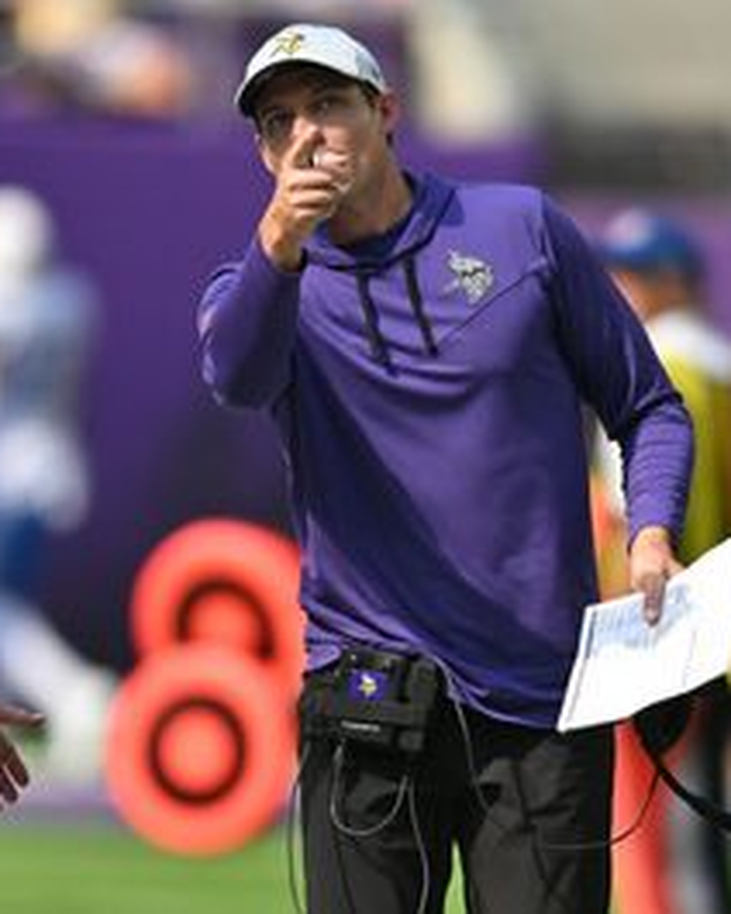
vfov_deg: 3.4
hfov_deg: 2.7
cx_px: 162
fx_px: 15334
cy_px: 457
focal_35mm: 567
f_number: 2.8
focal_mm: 400
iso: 320
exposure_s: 1/2000
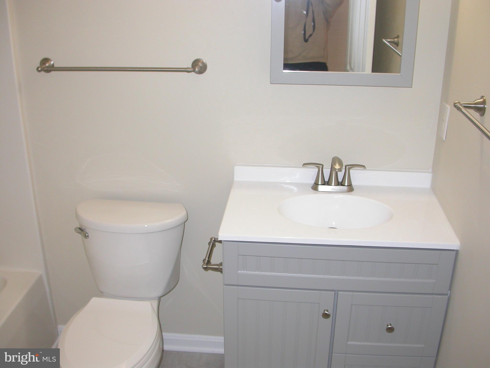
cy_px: 184
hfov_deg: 49.0
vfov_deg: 37.7
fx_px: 538
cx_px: 245
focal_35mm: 38
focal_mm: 7.85
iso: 100
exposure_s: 1/30
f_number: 2.6
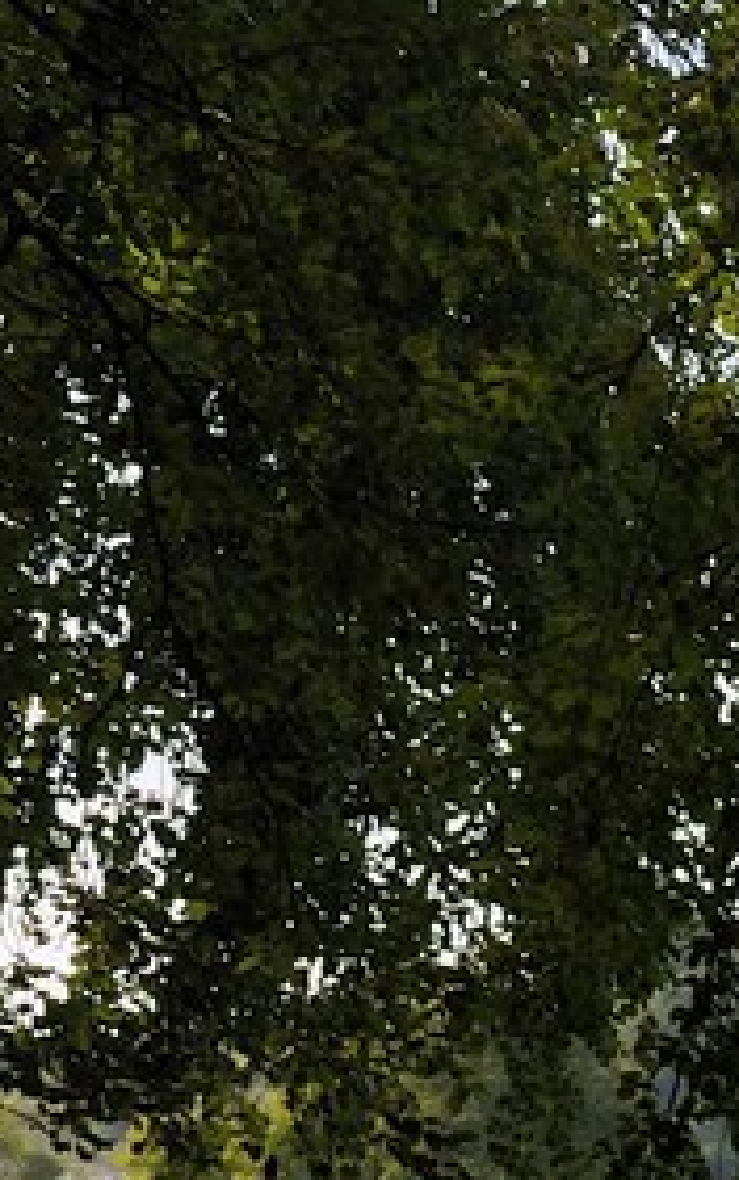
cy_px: 1524
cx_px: 3111
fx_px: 4472
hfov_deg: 6.9
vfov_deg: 14.4
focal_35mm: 139
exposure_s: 1/160
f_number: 9
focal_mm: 24
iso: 200
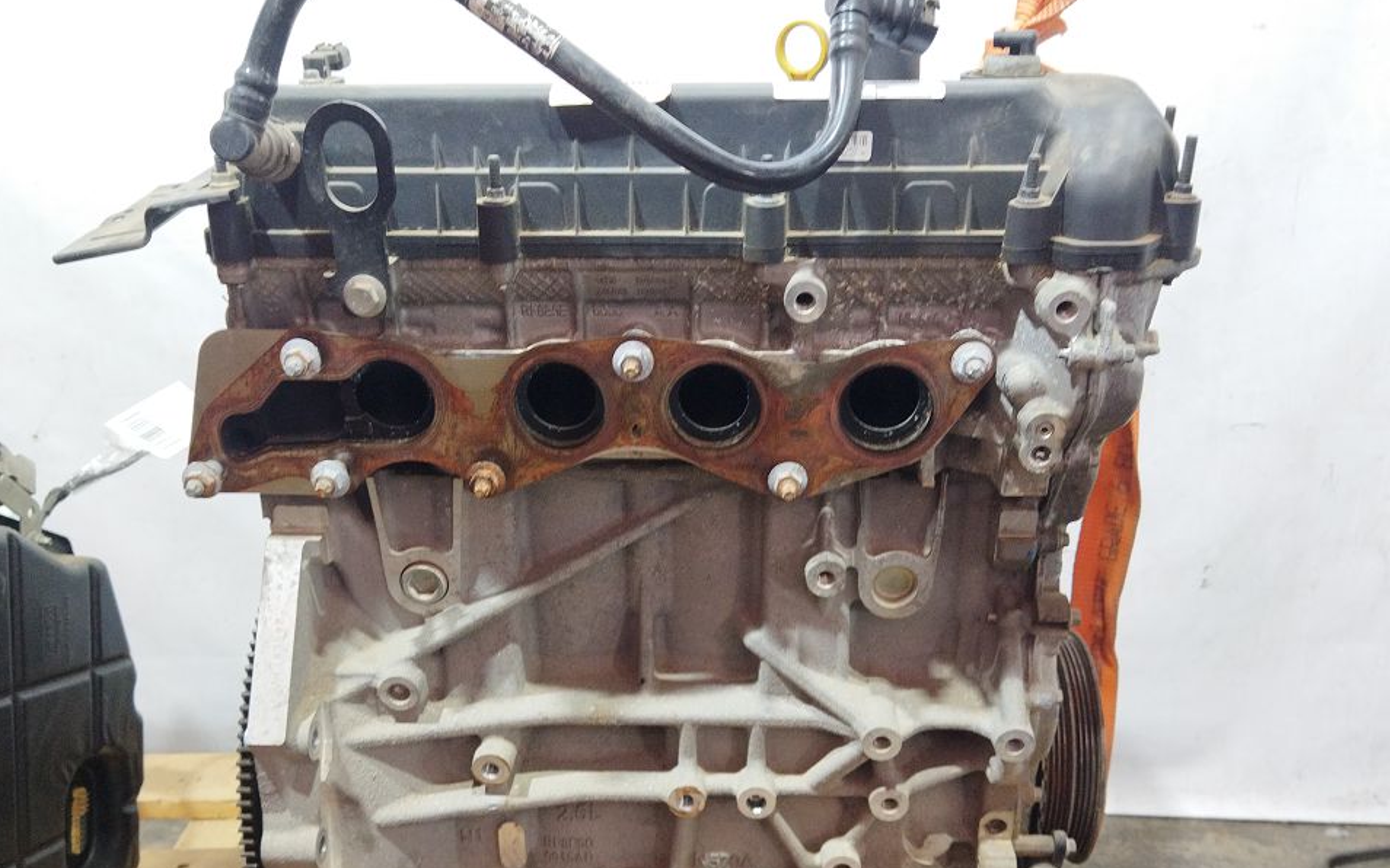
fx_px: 1364
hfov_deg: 54.0
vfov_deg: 35.0
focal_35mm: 36
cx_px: 679
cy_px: 577
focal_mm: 4.71
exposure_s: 1/25
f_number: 1.79
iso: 176
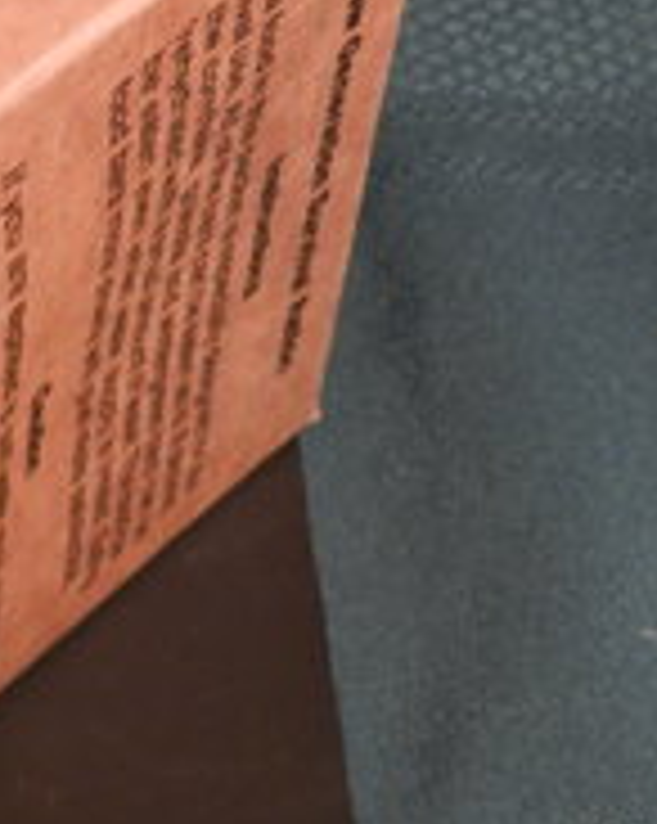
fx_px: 2751
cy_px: 257
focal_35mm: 113
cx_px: -198
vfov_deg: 17.0
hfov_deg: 13.1
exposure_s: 1/15
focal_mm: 9.4
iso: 400
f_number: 4.4
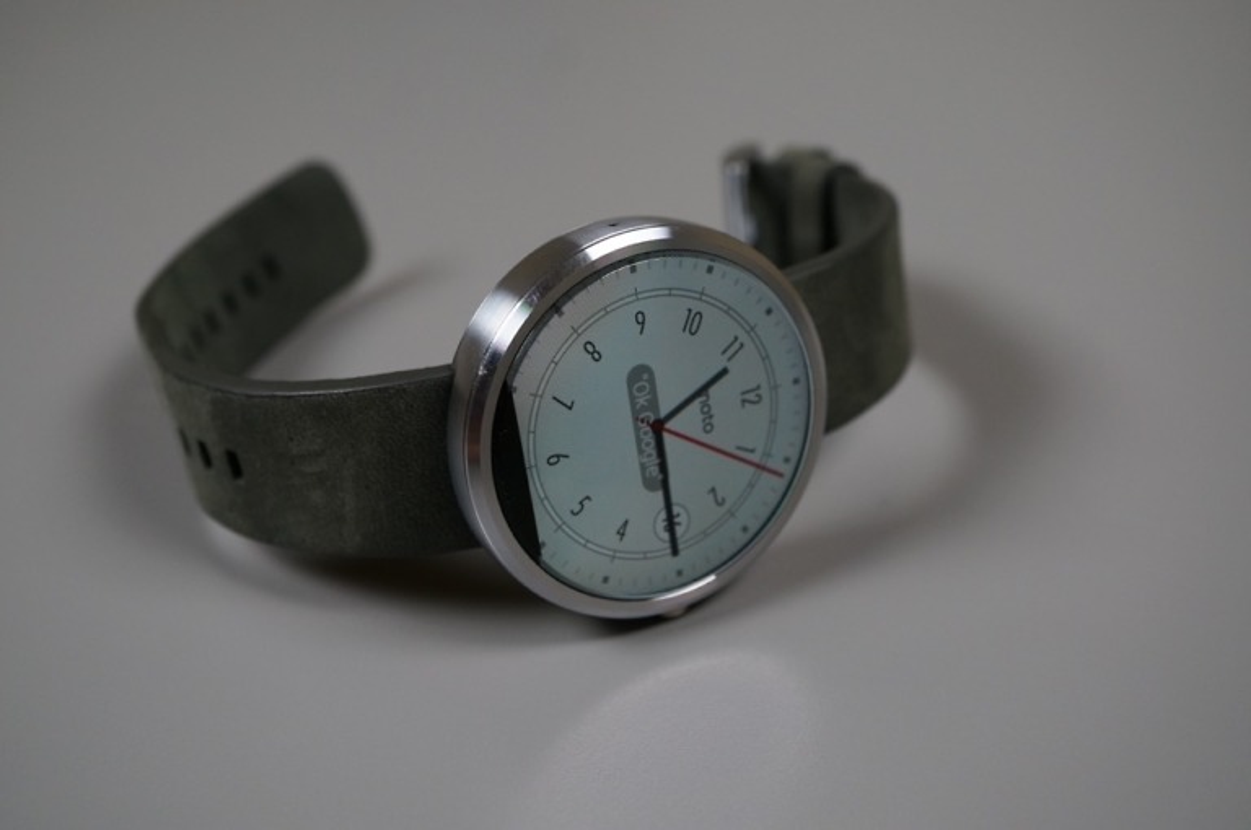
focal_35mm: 45
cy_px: 415
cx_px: 626
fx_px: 1562
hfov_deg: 43.7
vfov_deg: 29.8
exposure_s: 1/60
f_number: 5
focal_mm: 30
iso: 500
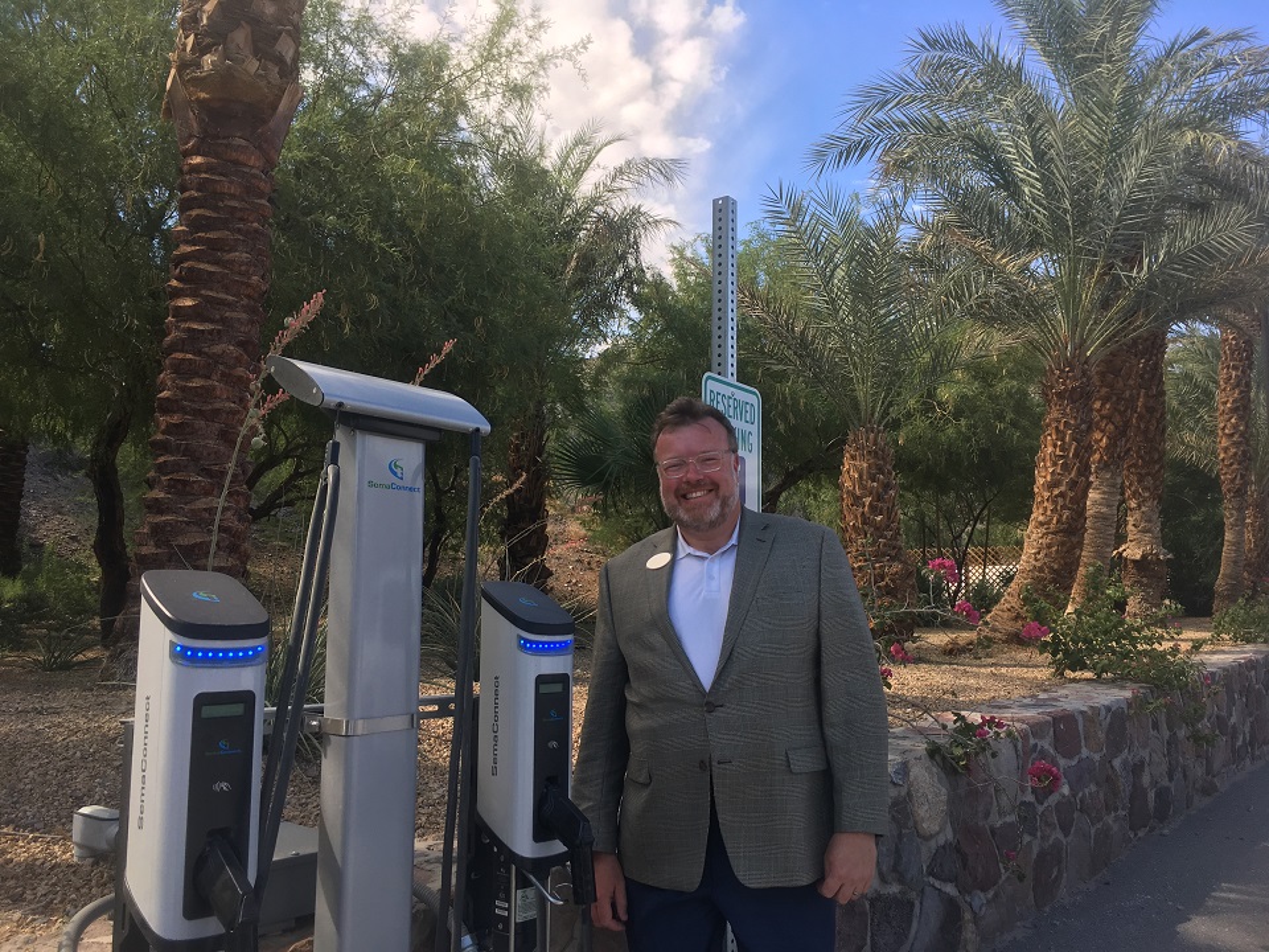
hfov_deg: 61.7
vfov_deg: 48.2
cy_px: 476
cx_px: 634
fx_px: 1063
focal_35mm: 29
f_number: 2.2
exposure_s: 1/553
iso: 25
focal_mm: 4.15
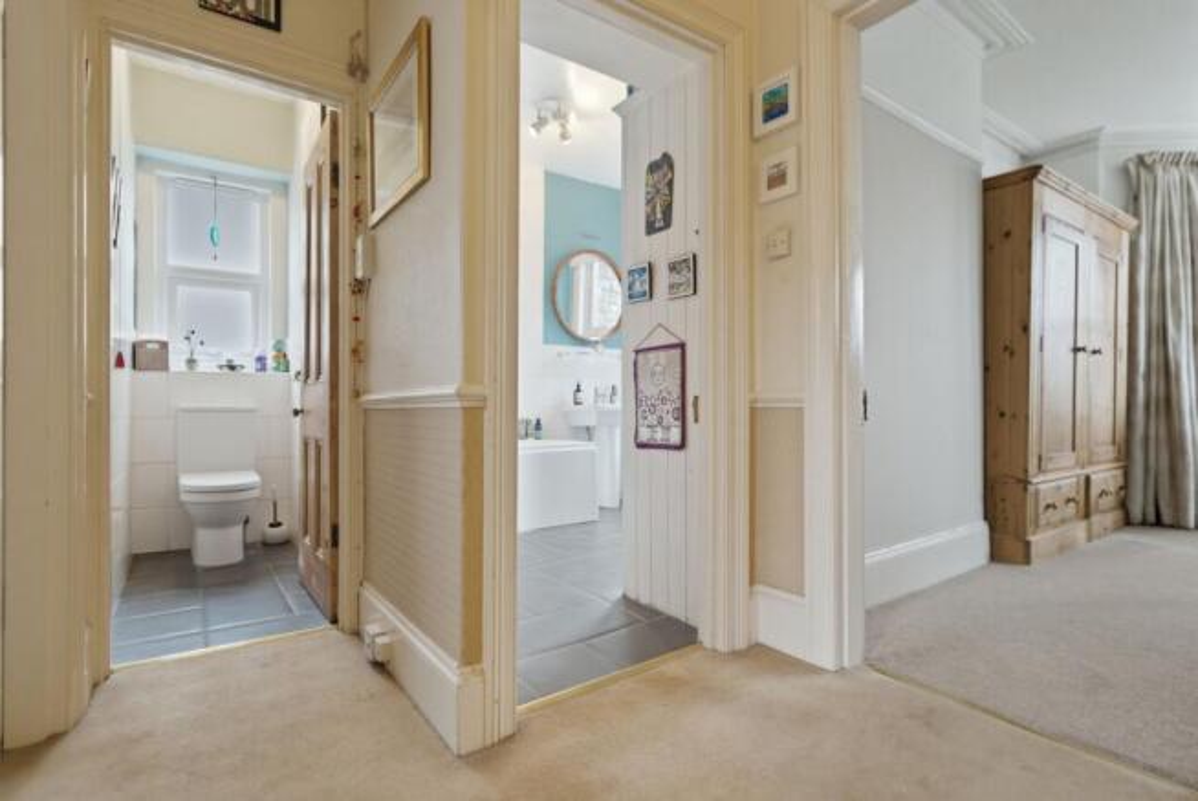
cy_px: 400
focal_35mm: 17
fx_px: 566
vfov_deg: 70.5
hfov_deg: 93.2
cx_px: 599
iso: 1600
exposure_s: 1/160
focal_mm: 17
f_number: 2.8
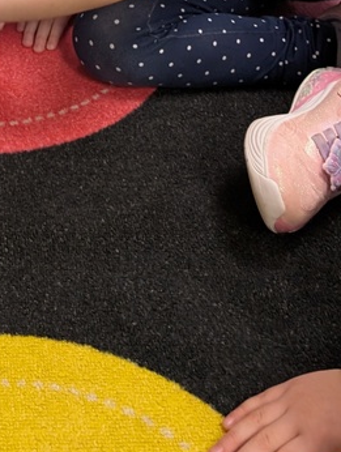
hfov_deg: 20.2
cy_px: -182
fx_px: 929
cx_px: 8
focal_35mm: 71
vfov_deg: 23.2
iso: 505
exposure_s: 1/120
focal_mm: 6.9
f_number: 1.68
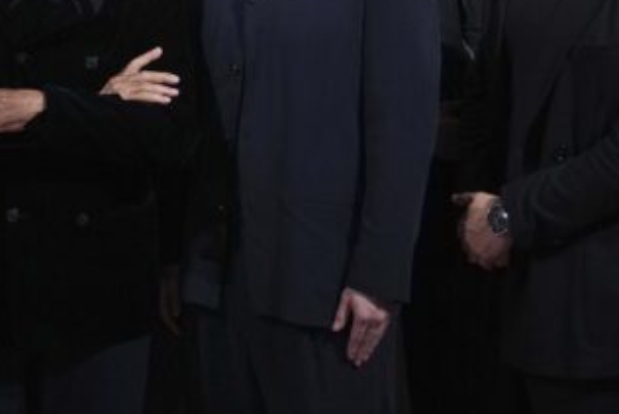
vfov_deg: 10.3
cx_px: -57
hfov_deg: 15.0
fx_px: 2288
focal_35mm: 133
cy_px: 33
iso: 1250
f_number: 2.8
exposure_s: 1/100
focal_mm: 35
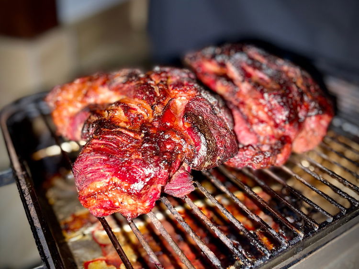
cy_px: 134
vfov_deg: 53.0
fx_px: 270
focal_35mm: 26
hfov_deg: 67.3
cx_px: 180
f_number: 1.6
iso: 40
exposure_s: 1/18
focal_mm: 5.1
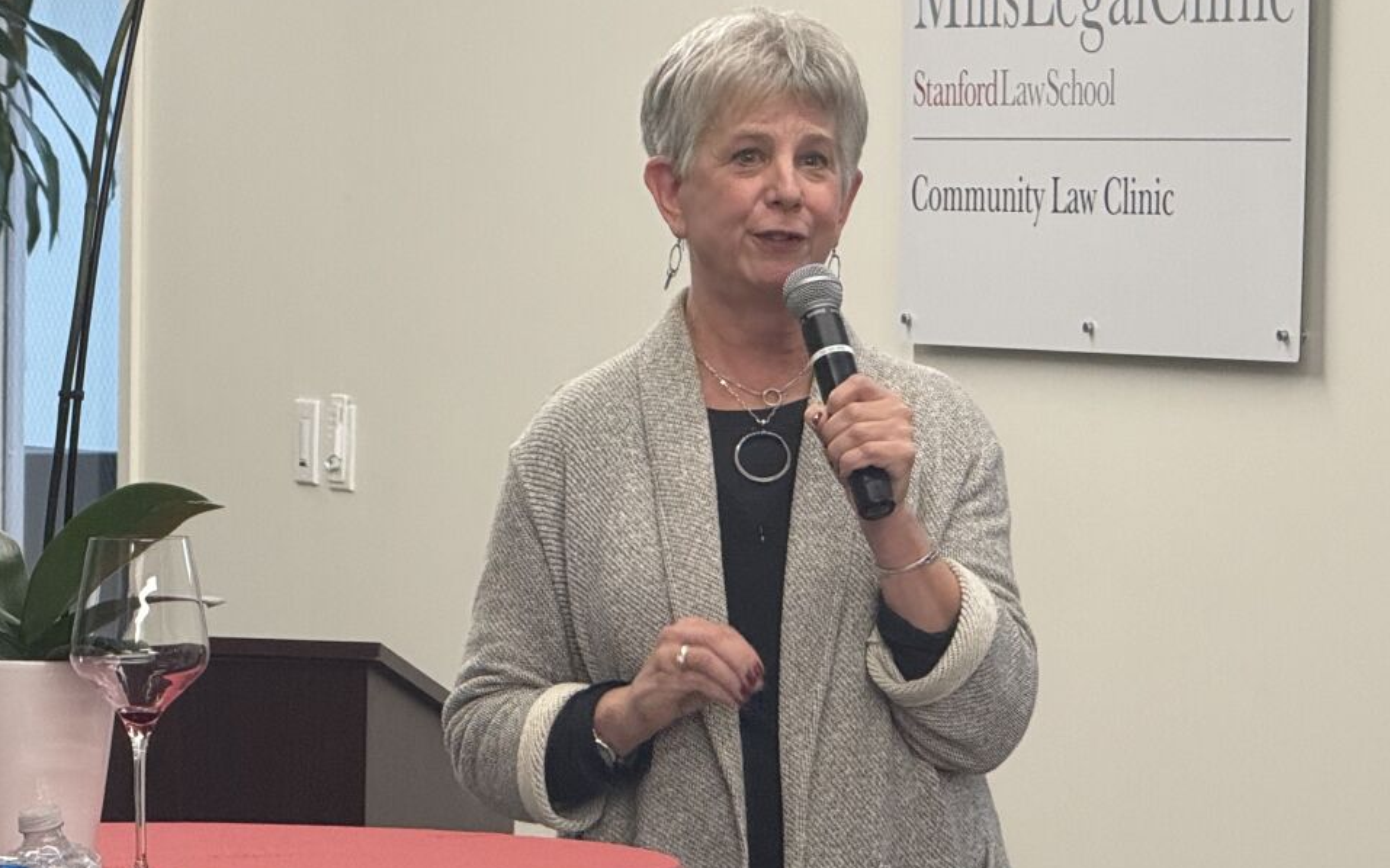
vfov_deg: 5.9
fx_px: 8371
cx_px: 763
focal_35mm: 221
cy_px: 400
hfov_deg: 9.5
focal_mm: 15.66
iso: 160
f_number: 2.8
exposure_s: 1/60
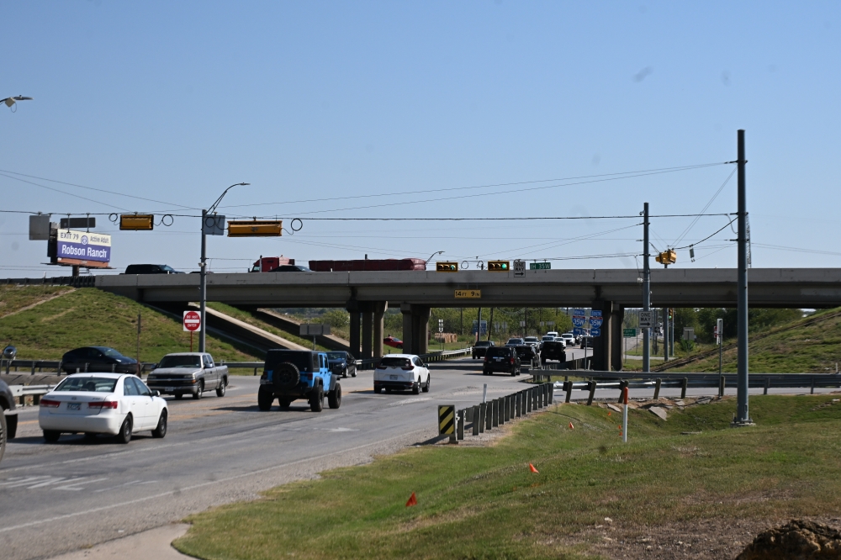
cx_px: 420
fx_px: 1751
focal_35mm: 75
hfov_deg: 27.0
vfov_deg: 18.2
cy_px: 280
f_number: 14
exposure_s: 1/1000
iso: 400
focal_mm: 50
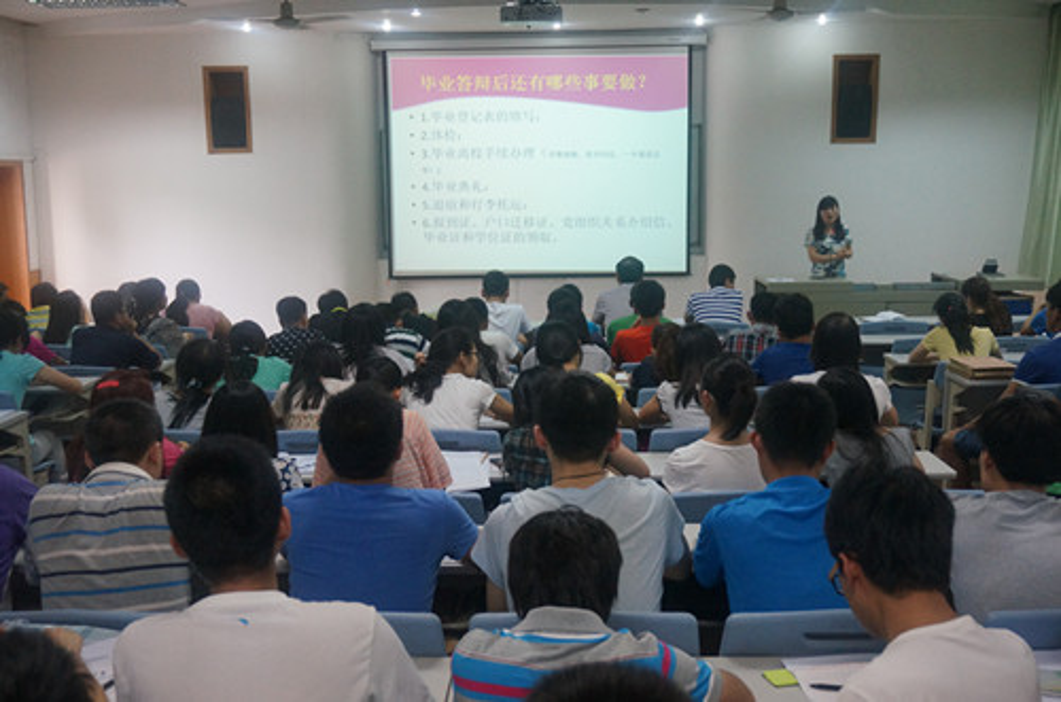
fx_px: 1191
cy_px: 351
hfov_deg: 48.0
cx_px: 530
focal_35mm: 40
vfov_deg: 32.9
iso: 1600
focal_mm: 27
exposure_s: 1/160
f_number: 4.5
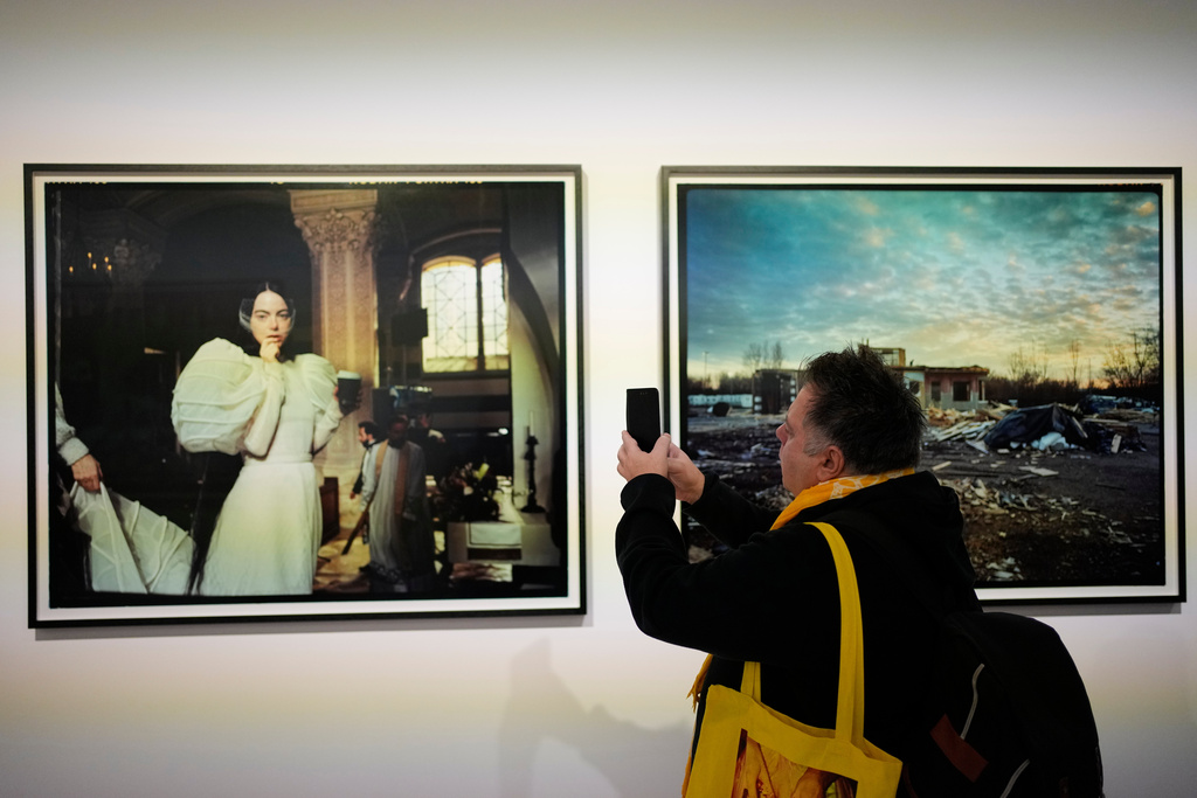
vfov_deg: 37.9
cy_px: 399
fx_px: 1164
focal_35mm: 35
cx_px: 598
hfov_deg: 54.4
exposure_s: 1/800
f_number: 1.8
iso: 2000
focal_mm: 35
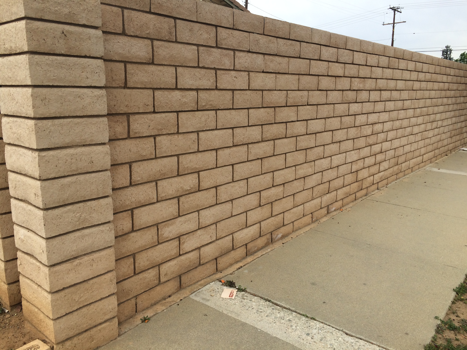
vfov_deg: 48.2
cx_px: 234
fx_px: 391
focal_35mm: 29
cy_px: 175
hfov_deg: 61.7
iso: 32
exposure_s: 1/206
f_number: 2.2
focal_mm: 4.15
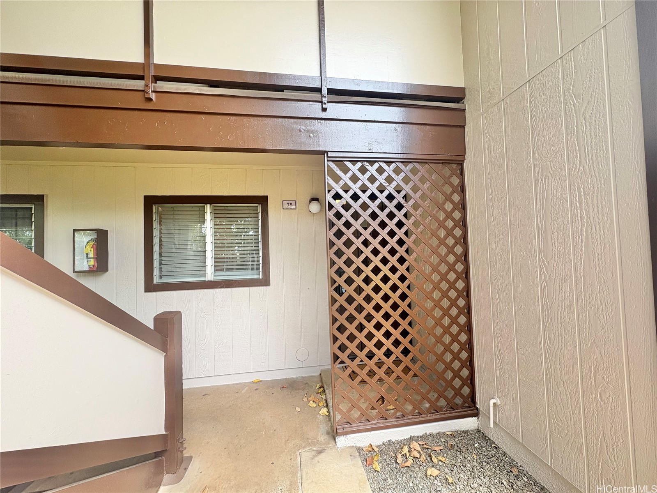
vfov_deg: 85.7
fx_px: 266
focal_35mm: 14
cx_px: 328
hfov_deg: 102.1
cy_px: 246
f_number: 2.2
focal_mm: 2.22
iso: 40
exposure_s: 1/99
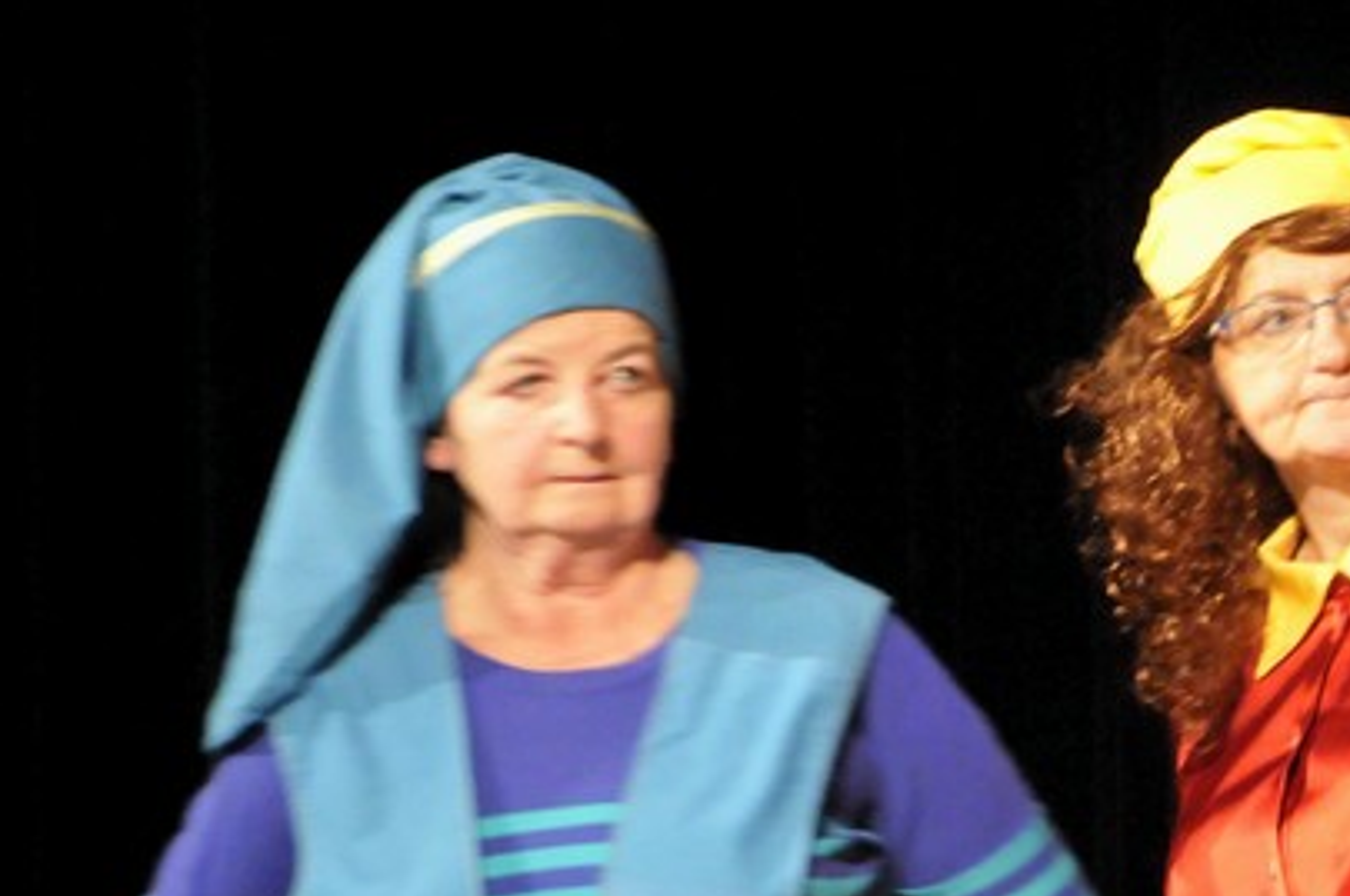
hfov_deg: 5.3
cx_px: 1503
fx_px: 14579
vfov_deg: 3.5
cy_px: 583
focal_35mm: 389
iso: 3200
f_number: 5.6
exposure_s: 1/30
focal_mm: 105
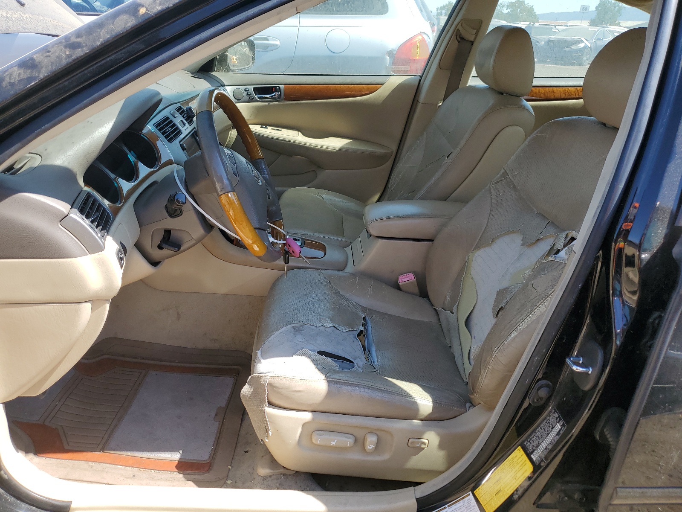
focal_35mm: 26
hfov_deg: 67.3
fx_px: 512
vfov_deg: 53.1
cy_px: 256
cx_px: 341
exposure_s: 1/833
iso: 50
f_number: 1.5
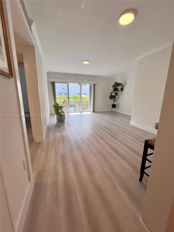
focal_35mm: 13
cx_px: 87
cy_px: 116
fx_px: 87
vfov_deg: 106.2
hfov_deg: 89.9
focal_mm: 1.57
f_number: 1.8
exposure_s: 1/126
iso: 32
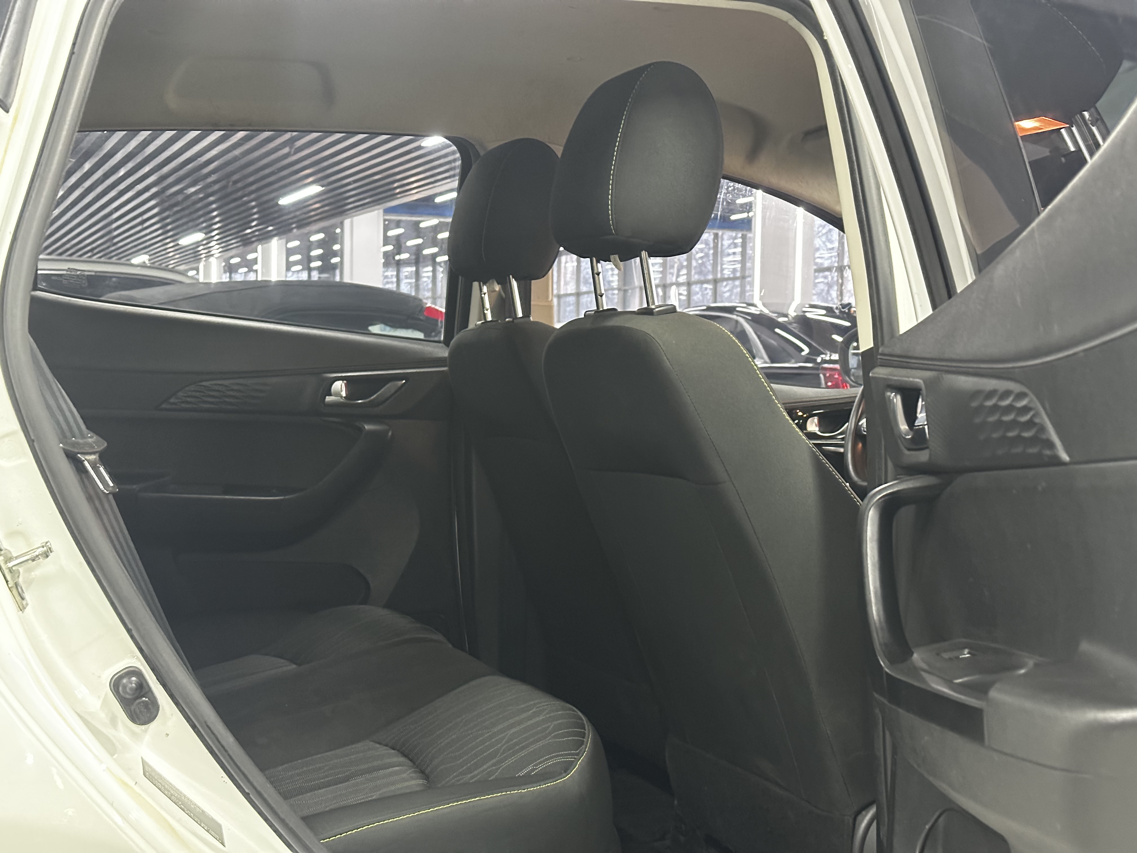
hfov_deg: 39.7
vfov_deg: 30.3
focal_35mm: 48
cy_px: 426
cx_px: 568
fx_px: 1577
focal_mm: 6.86
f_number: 1.78
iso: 800
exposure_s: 1/20
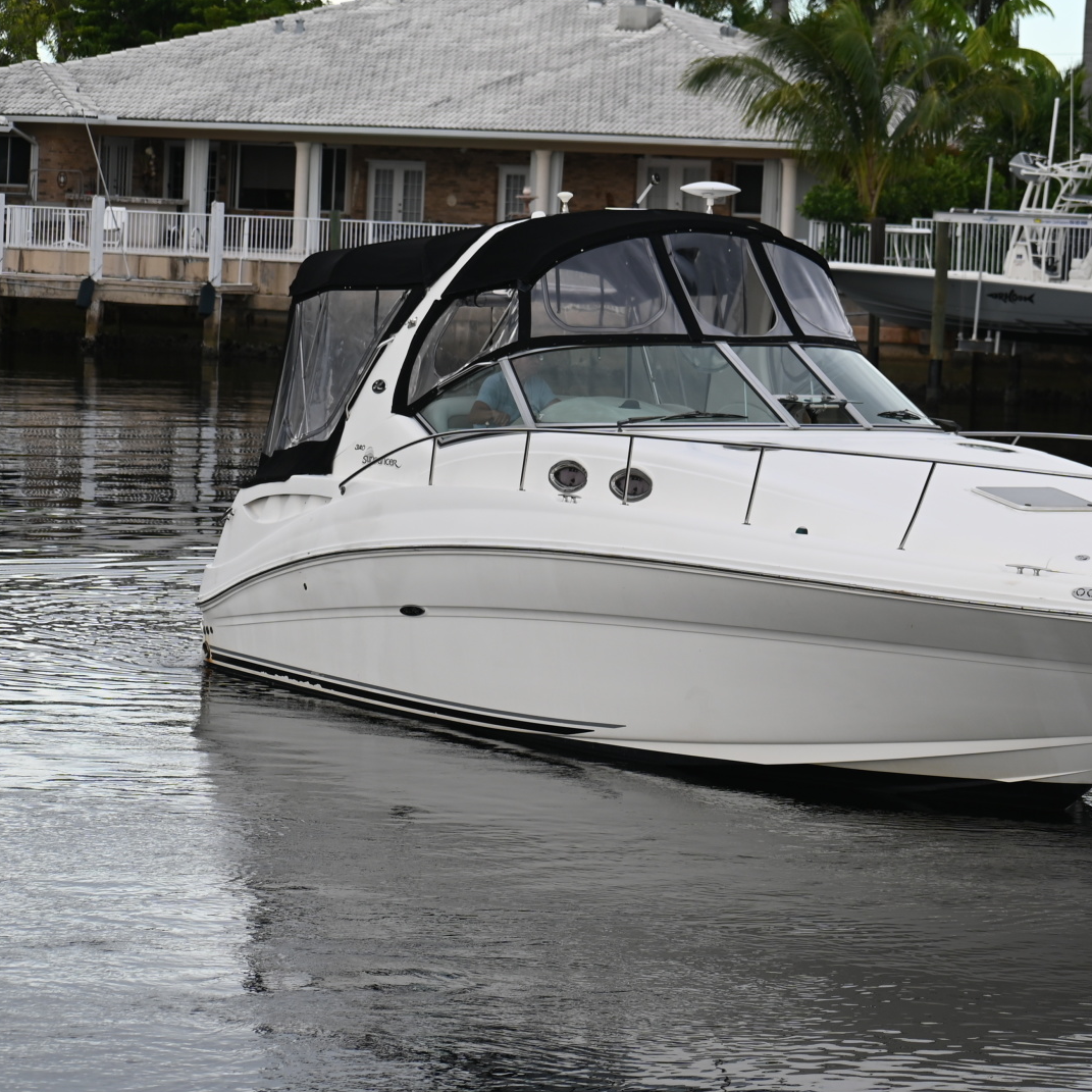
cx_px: 741
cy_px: 544
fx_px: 4818
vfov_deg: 12.9
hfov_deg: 12.9
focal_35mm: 135
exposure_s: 1/250
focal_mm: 70
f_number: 5.6
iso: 125
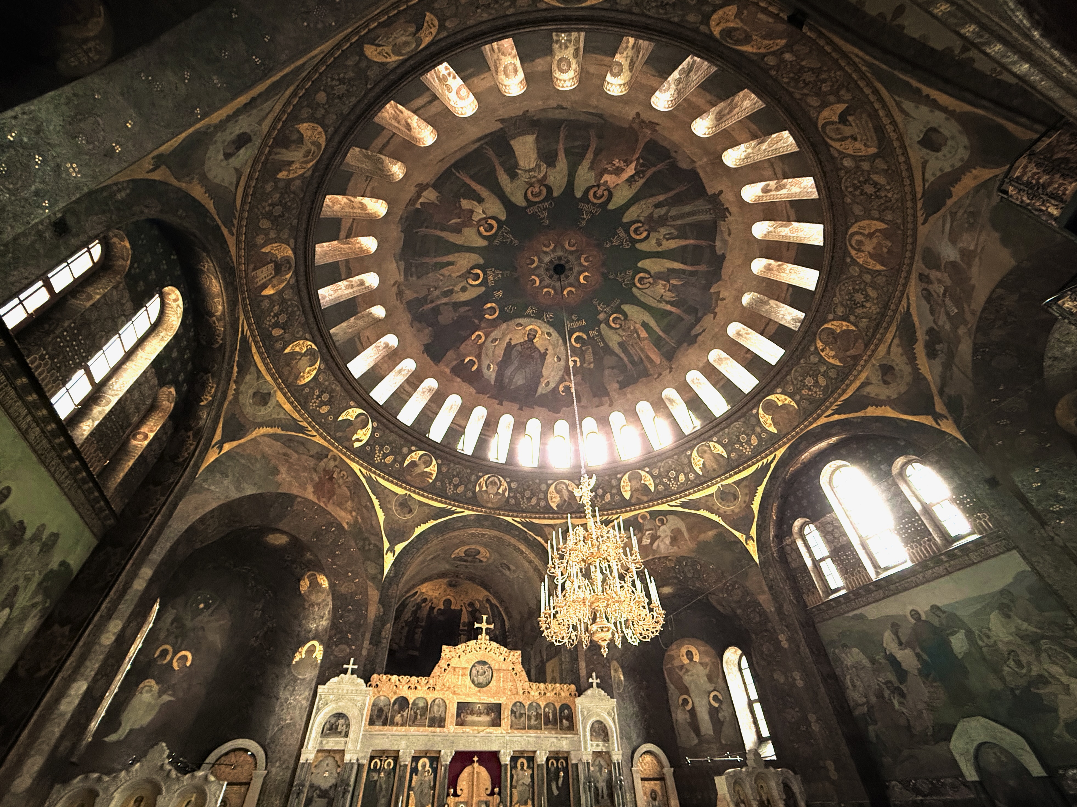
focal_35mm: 14
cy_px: 404
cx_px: 538
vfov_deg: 85.7
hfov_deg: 102.1
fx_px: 436
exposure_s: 1/60
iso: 640
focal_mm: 2.22
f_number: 2.2
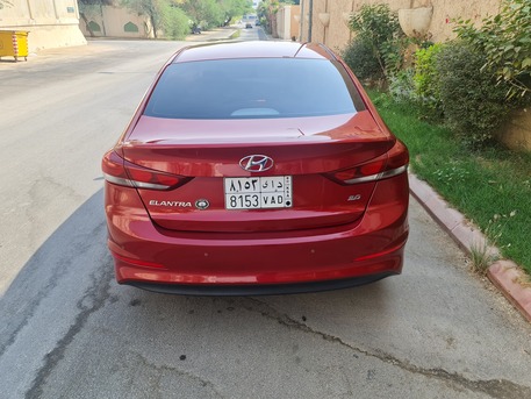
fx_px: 384
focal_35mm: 25
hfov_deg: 69.4
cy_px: 200
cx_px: 266
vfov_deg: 54.9
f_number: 1.8
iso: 50
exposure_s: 1/301
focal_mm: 7
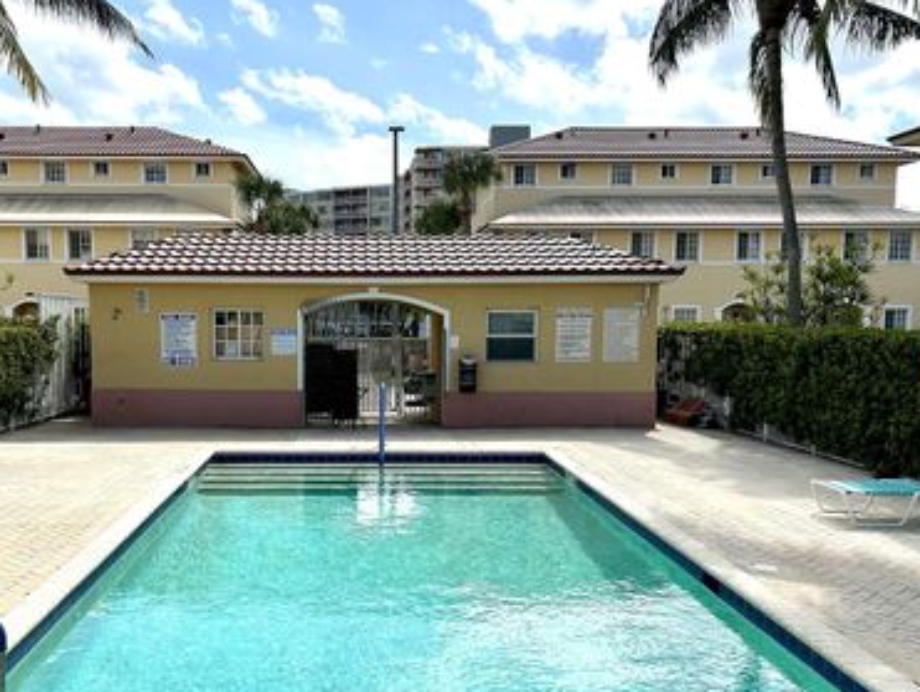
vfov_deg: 40.6
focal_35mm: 35
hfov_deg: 52.3
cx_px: 372
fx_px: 931
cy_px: 410
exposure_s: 1/5587
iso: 50
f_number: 1.5
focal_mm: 5.7
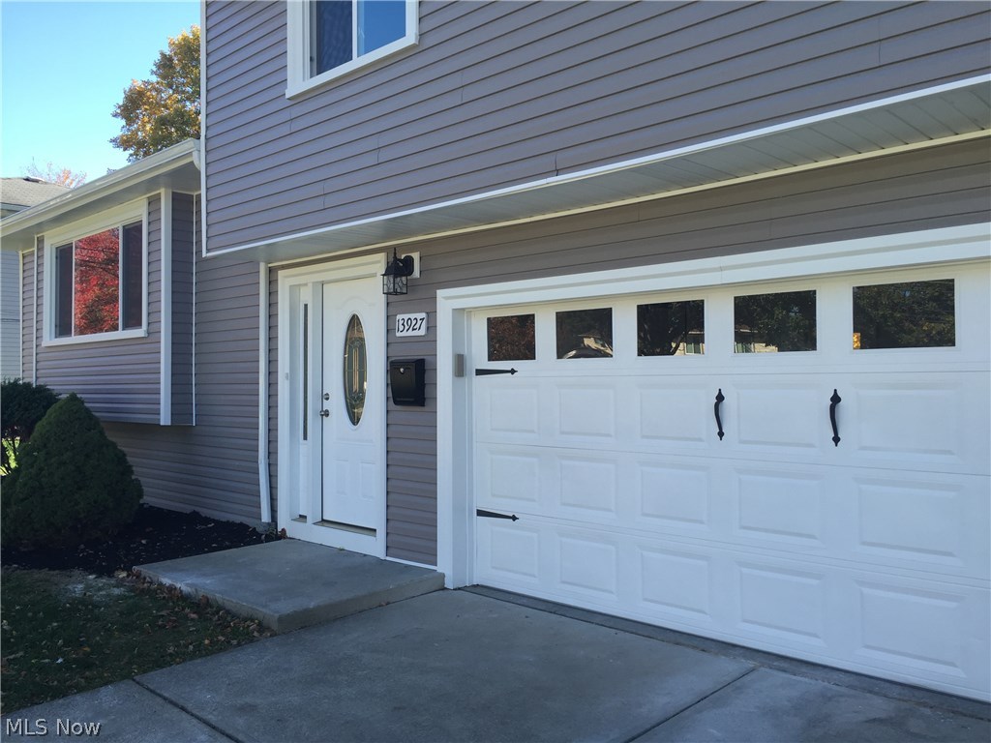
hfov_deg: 61.7
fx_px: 830
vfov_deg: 48.2
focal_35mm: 29
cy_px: 372
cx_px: 496
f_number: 2.2
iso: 32
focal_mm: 4.15
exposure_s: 1/444
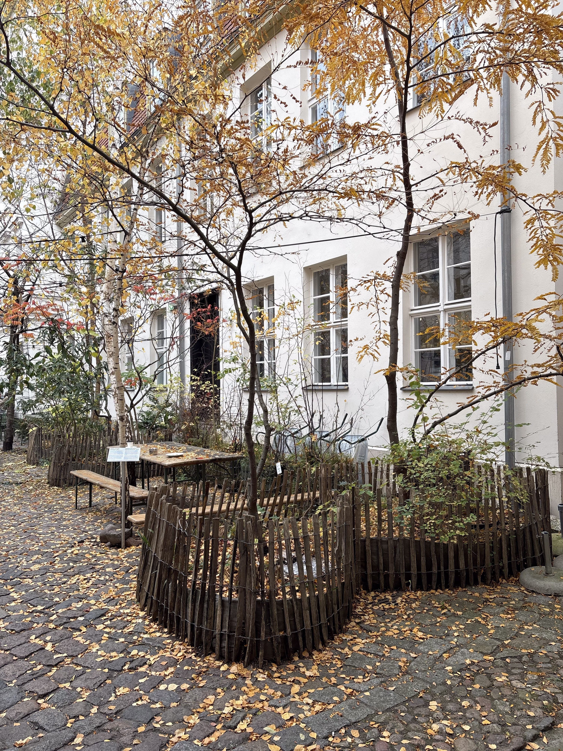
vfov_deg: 67.3
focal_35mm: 26
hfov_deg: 53.1
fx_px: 564
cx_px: 282
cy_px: 376
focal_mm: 5.96
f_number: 1.6
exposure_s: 1/122
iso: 32
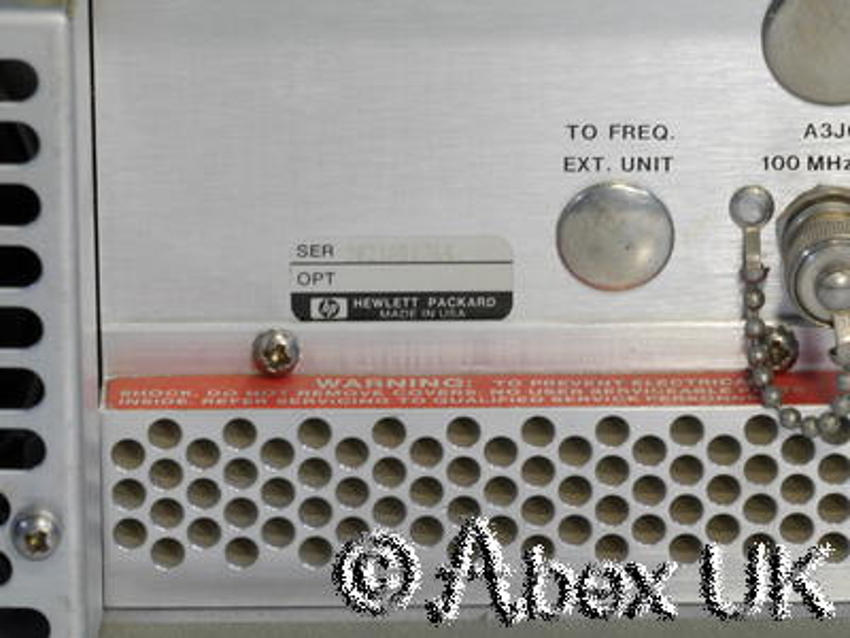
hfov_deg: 7.1
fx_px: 6875
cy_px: 319
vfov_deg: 5.3
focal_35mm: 280
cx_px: 425
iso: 400
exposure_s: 1/5
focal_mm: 140
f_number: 14
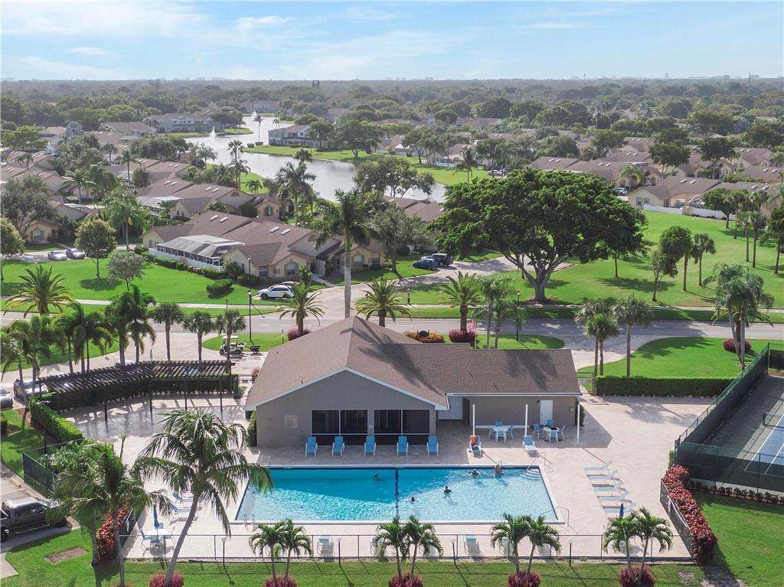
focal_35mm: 48
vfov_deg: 30.2
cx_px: 392
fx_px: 1087
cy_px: 294
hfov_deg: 39.7
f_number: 3.8
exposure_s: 1/1000
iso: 100
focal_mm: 8.6
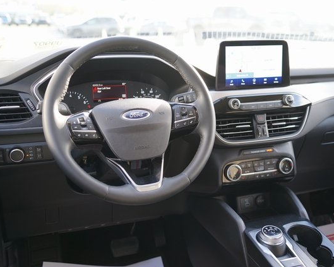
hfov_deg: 43.8
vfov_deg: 35.7
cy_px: 133
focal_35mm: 42
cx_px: 185
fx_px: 415
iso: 200
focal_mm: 37
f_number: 4
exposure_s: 1/60
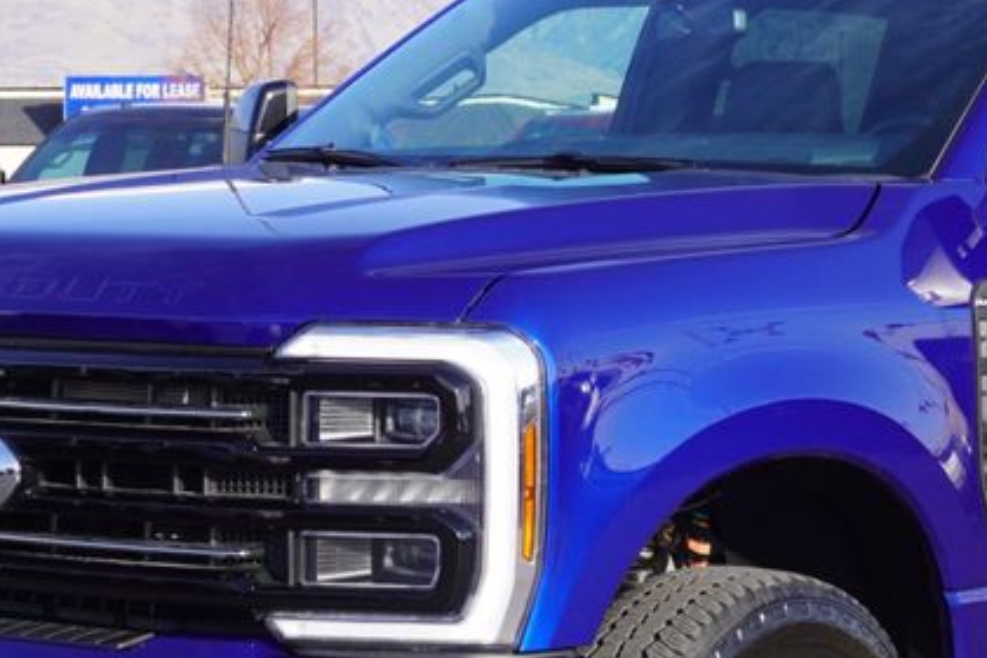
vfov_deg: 10.7
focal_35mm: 128
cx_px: 787
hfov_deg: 15.9
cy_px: 524
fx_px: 3515
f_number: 9
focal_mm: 35
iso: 100
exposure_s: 1/100
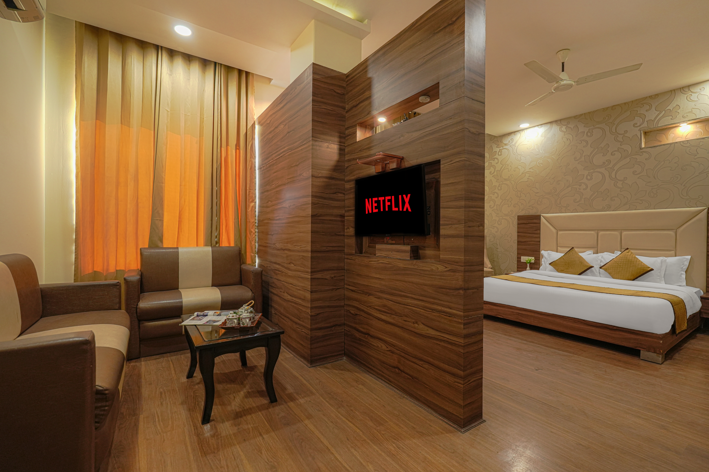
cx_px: 354
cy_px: 236
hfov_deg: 93.3
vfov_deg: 70.4
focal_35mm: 17
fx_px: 335
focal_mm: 17
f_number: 4
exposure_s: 1/25
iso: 1250
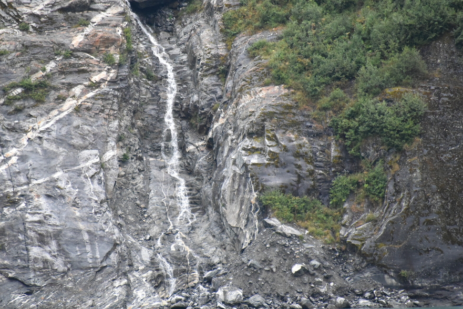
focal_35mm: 436
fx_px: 5609
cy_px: 123
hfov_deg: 4.7
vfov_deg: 3.2
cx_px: 167
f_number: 5.6
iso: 5000
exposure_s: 1/640
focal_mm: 300
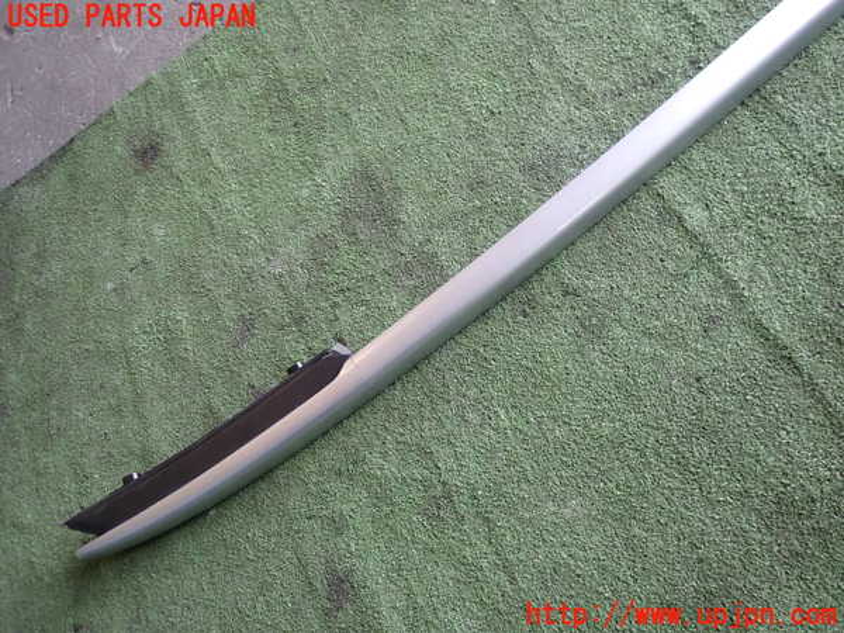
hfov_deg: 69.4
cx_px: 422
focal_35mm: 25
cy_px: 316
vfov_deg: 54.9
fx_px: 610
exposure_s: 1/60
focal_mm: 4.5
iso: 125
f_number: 2
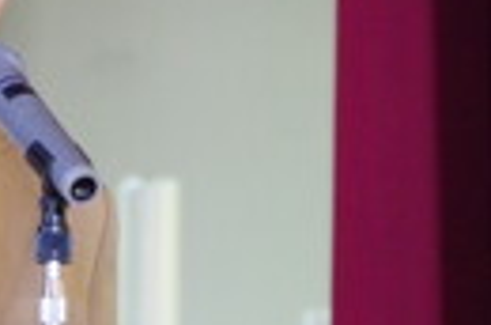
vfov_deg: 1.3
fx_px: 14871
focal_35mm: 1093
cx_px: 155
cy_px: 121
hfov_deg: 1.9
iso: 6400
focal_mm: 210
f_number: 6.3
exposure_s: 1/20
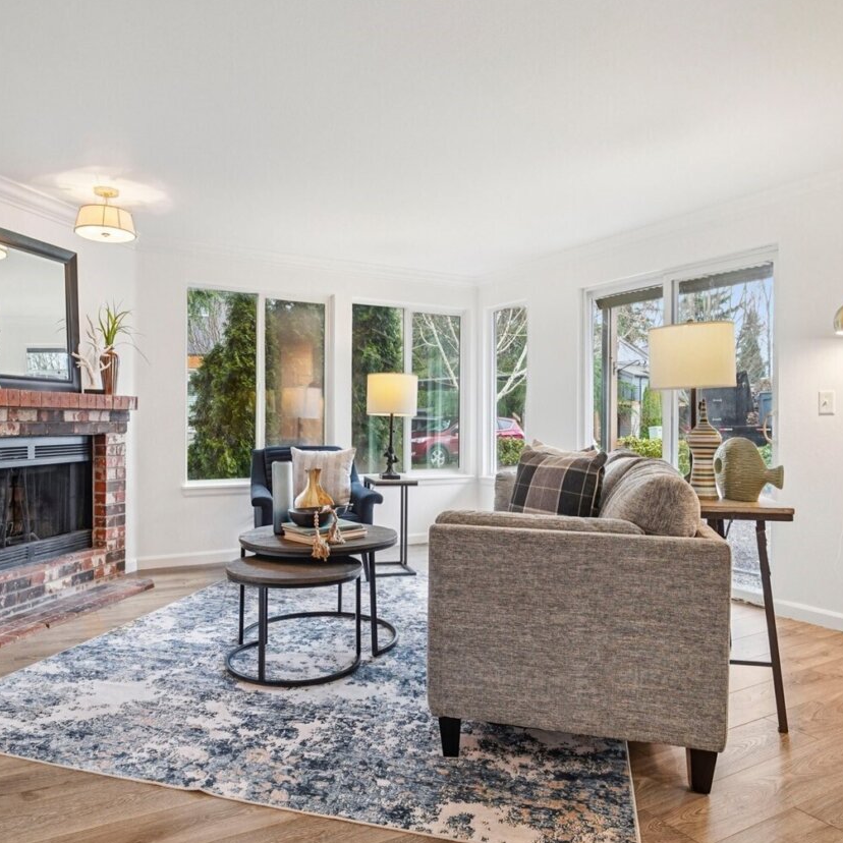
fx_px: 634
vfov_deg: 67.2
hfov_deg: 67.0
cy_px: 435
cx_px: 364
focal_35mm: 23
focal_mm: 16
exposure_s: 1/20
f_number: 8
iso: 1600
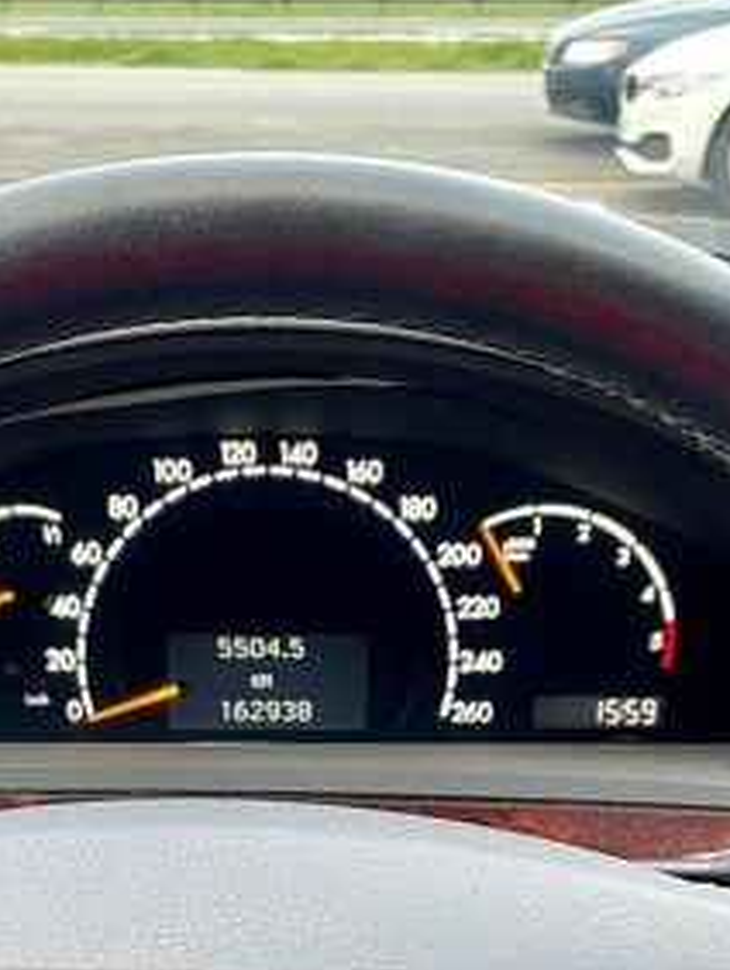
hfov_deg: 25.2
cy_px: 877
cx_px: 257
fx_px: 1628
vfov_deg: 31.6
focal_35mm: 58
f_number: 1.6
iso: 125
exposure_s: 1/42
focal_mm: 4.2
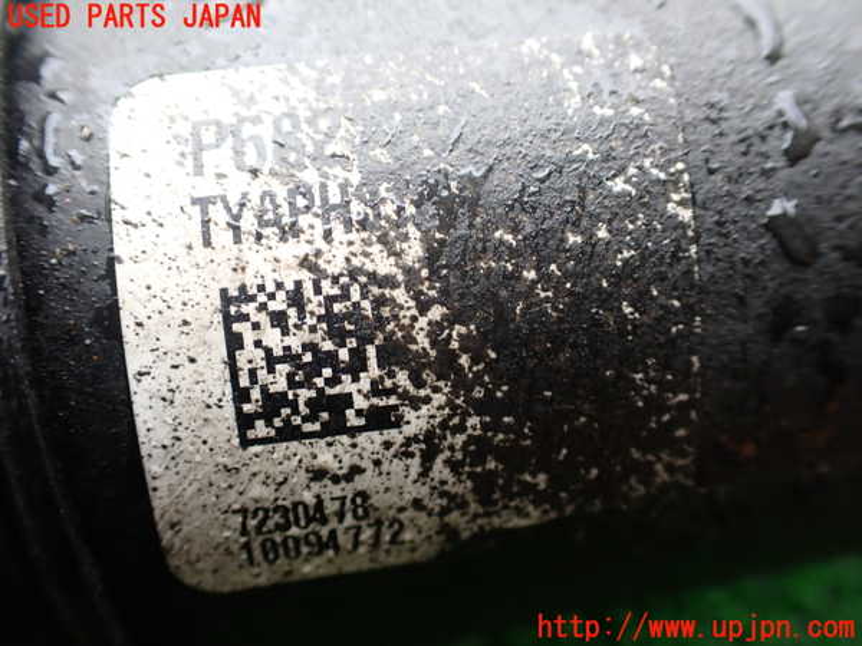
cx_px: 431
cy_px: 323
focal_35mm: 30
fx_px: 747
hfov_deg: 60.0
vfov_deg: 46.8
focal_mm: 5.4
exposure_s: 1/125
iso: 200
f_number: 2.3
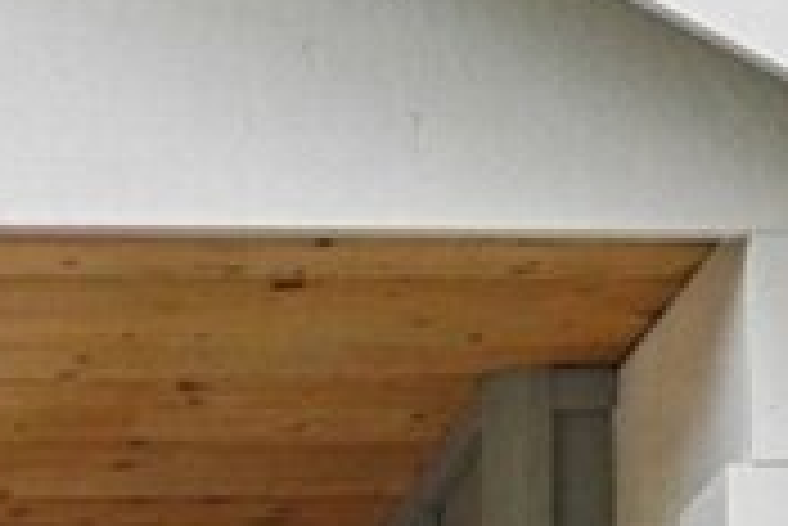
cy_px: 1854
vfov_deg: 4.5
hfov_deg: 7.0
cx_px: -509
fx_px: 6309
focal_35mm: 288
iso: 250
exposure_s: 1/125
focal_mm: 24
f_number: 8
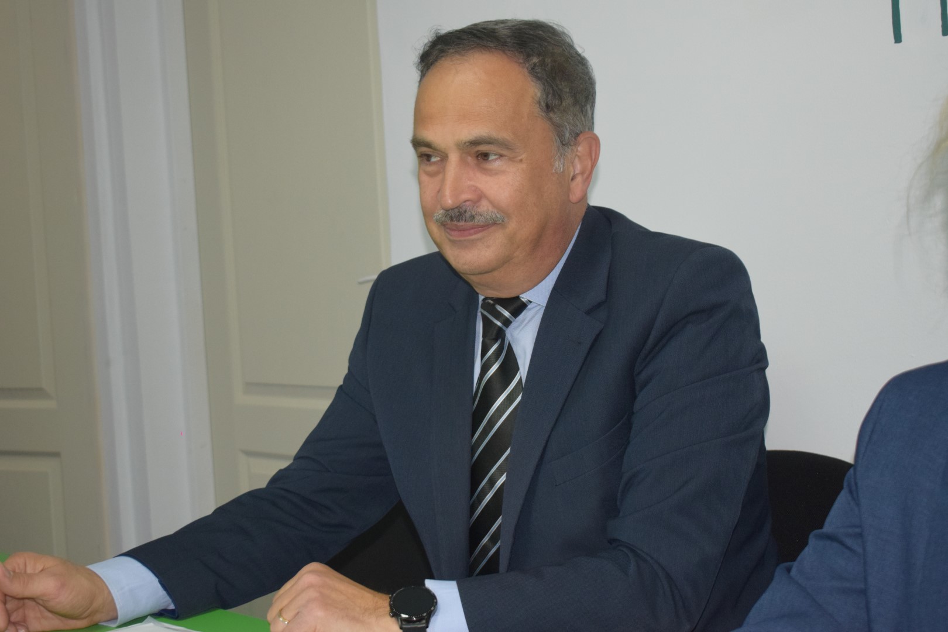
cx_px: 474
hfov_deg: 33.4
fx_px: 1580
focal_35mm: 60
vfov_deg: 22.6
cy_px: 316
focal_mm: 40
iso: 1600
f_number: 4.8
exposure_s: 1/60
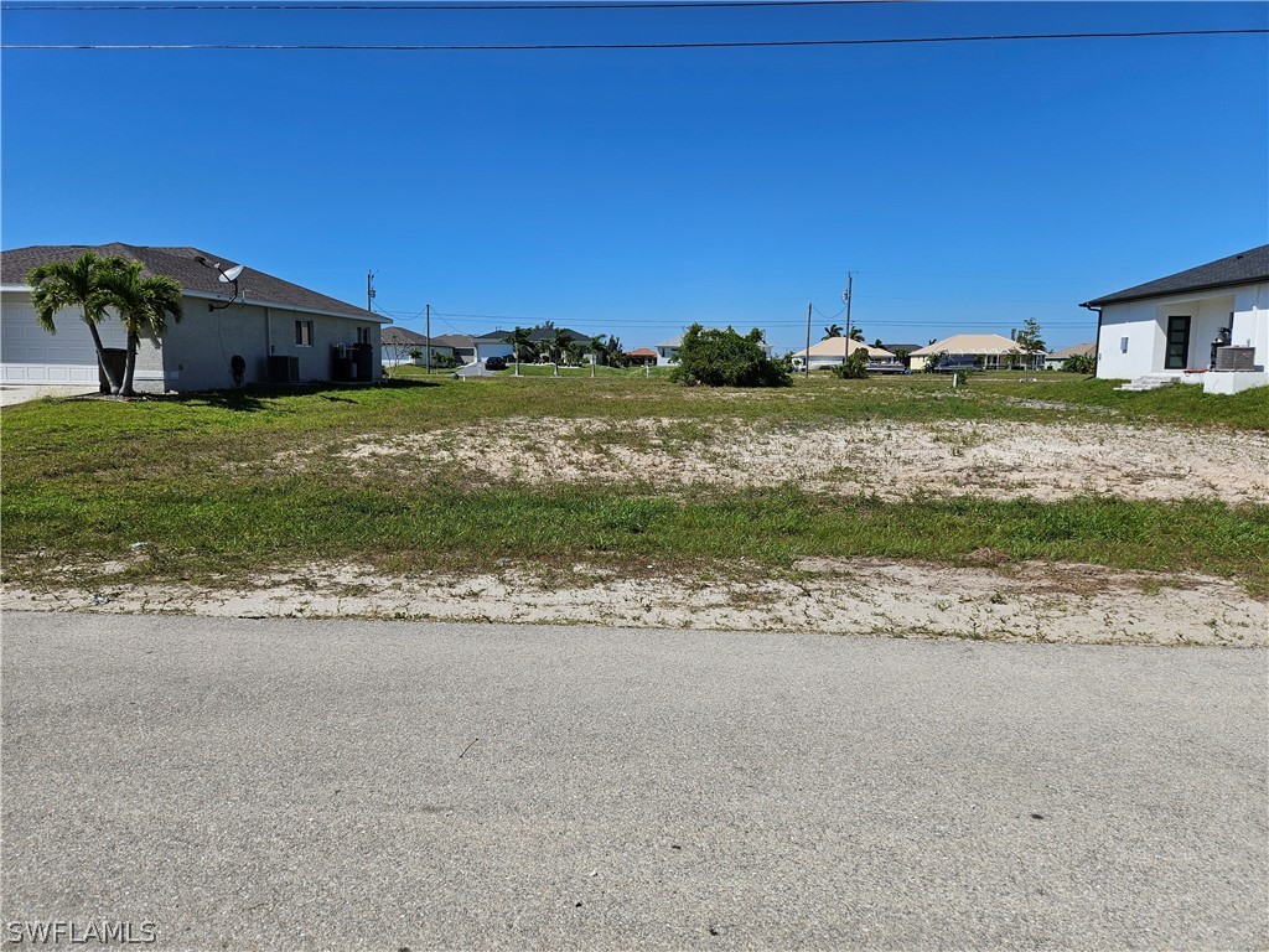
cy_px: 476
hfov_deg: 73.9
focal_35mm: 23
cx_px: 634
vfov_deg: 58.9
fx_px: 843
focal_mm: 5.4
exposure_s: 1/3935
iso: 25
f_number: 1.8
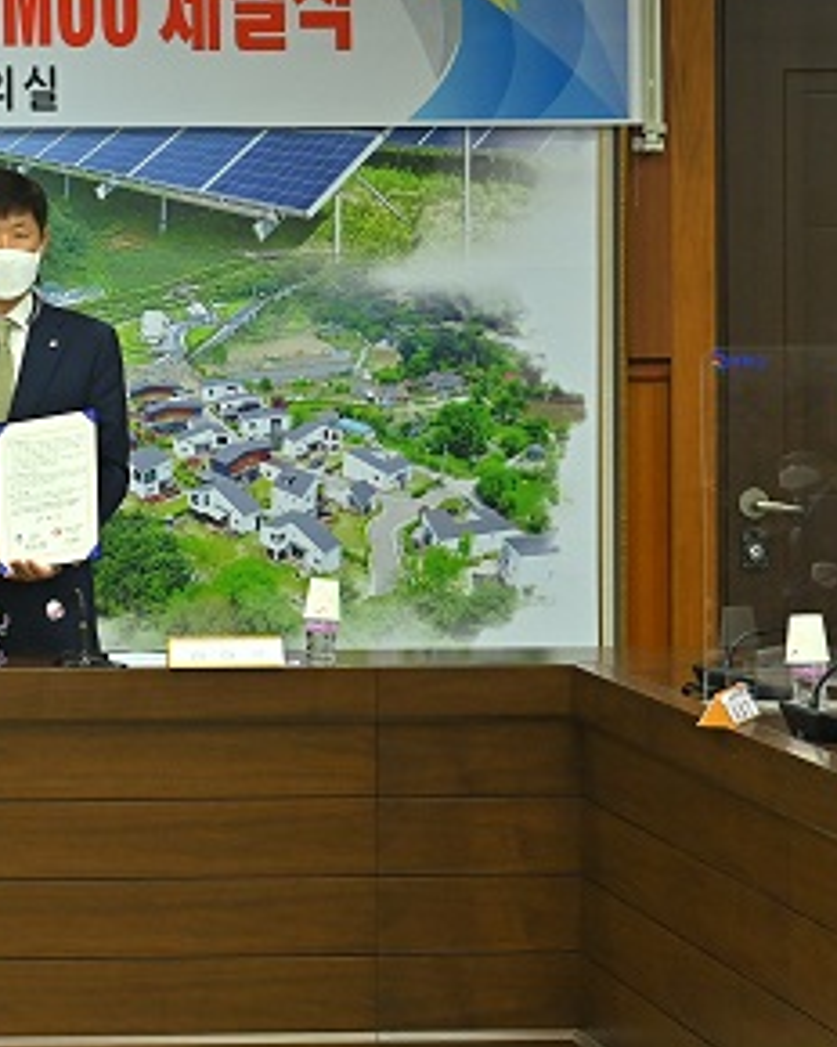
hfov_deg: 10.5
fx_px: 4490
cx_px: -166
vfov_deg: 13.3
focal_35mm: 145
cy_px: 375
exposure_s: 1/160
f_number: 6.3
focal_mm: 70
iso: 2500
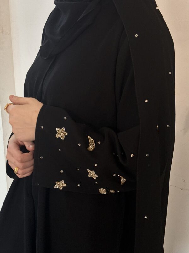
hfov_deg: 30.3
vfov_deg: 39.7
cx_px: 94
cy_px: 126
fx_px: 349
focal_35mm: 48
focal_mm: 6.86
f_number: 1.78
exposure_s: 1/33
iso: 250
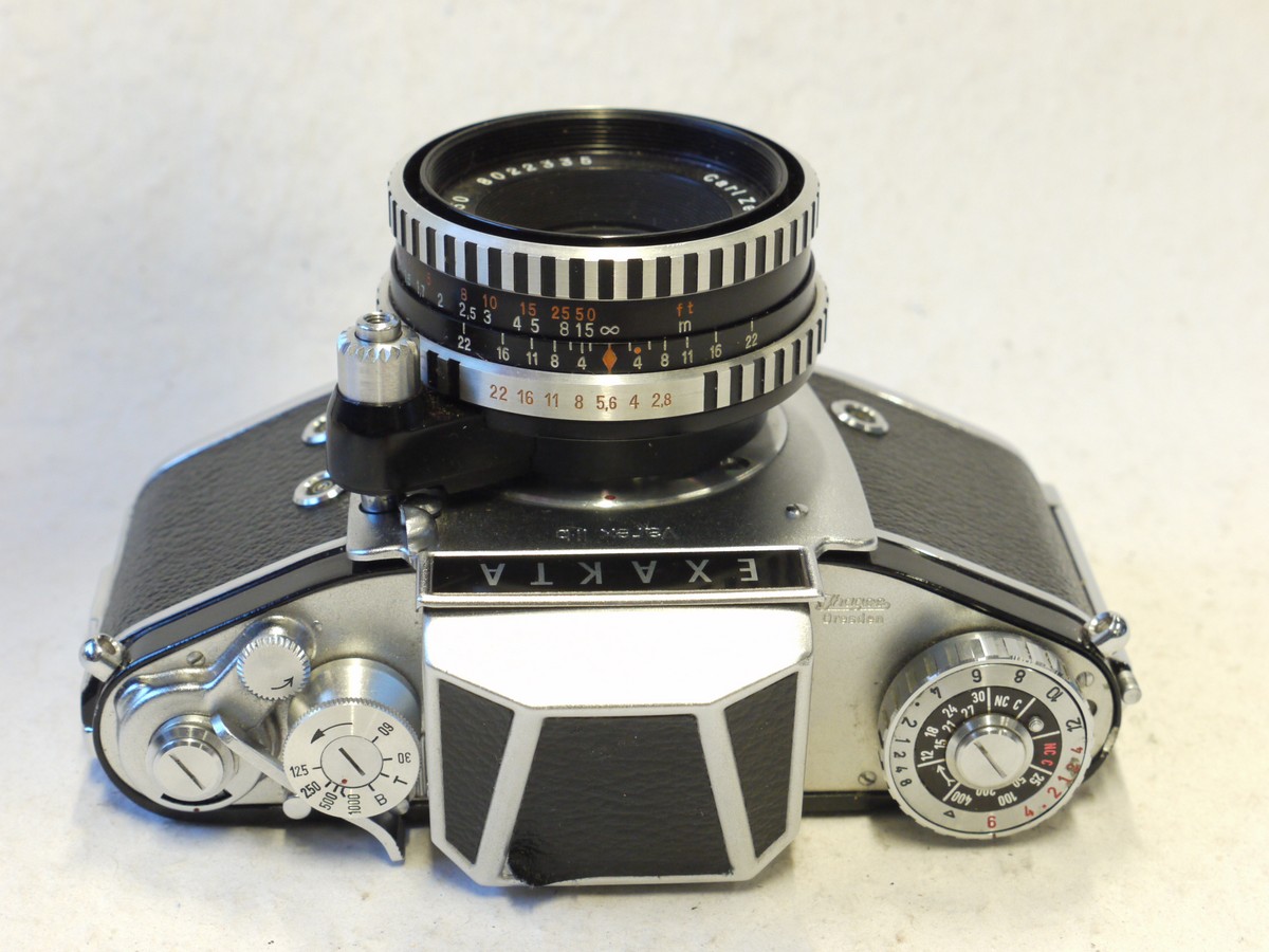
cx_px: 634
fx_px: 2786
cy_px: 476
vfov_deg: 19.4
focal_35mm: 76
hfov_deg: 25.7
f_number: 8
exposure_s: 1/20
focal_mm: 38
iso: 800
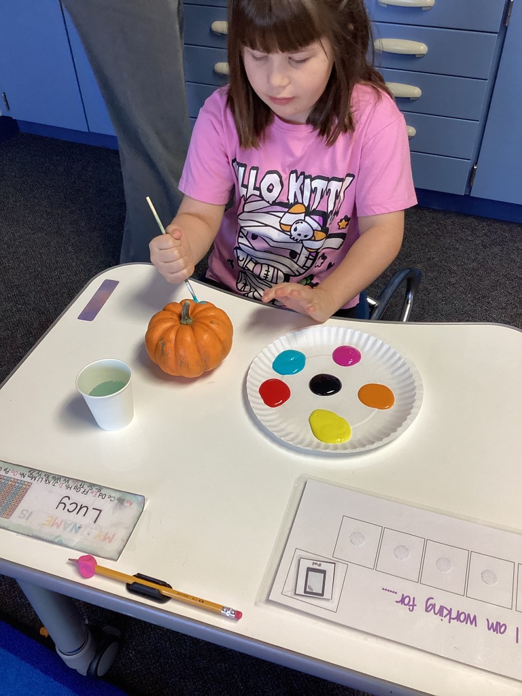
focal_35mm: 31
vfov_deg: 58.4
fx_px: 623
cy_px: 348
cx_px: 261
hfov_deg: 45.4
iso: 160
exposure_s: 1/60
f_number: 2.4
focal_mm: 3.3
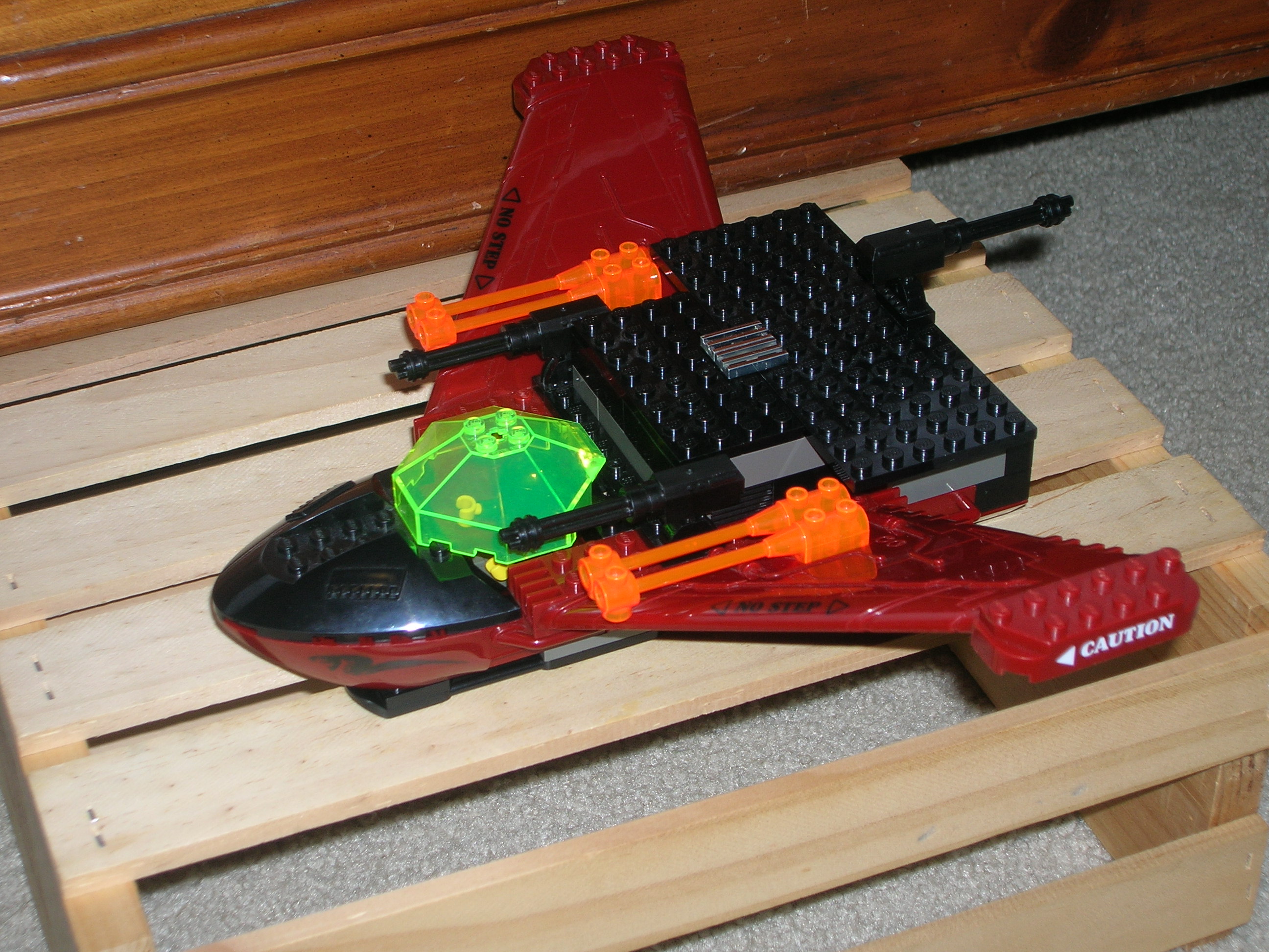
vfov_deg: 22.3
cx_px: 634
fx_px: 2420
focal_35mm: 66
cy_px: 476
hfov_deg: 29.4
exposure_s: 1/60.1
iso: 50
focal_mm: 11
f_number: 3.8
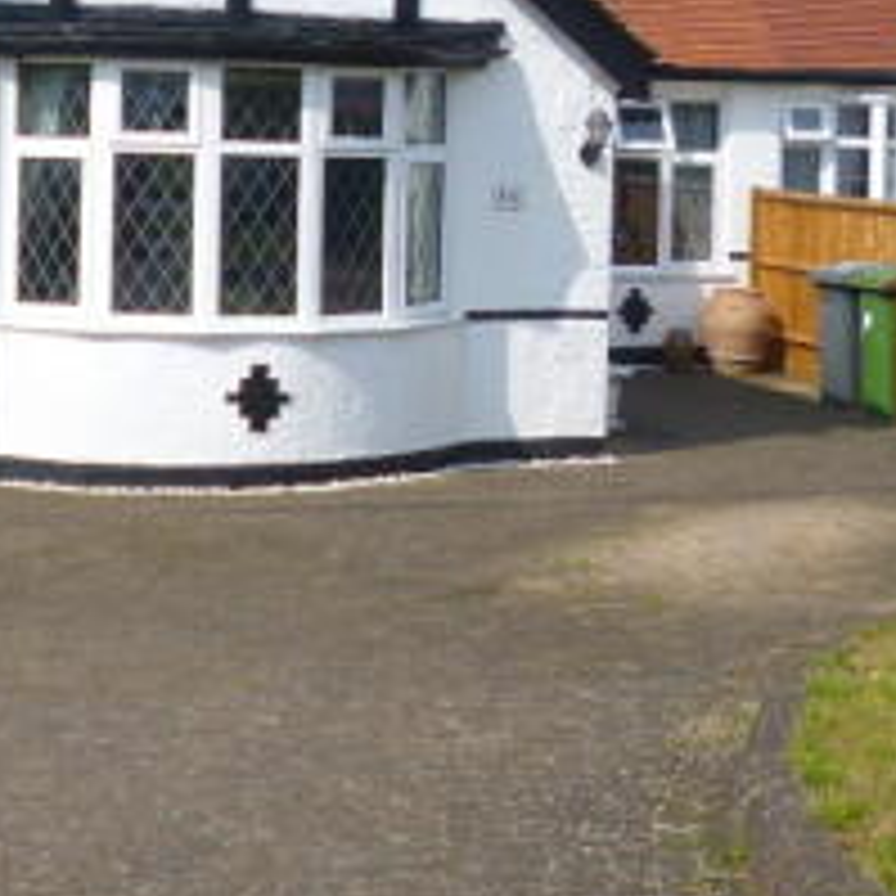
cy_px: 101
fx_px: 2431
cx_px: 606
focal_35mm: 83
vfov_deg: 20.5
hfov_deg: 20.8
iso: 100
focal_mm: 5.7
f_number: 2.9
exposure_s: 1/1300
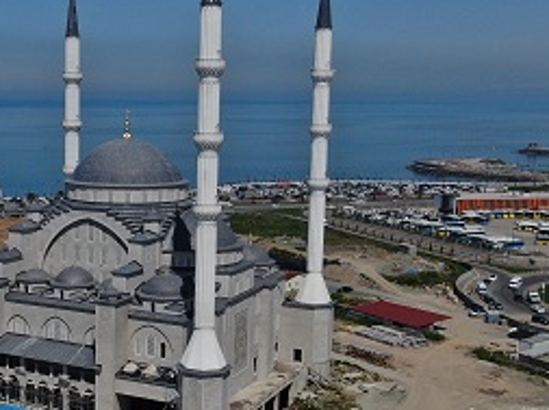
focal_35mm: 57
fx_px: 903
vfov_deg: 25.6
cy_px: 234
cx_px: 102
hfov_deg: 32.8
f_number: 2.8
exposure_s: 1/4000
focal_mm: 4.39
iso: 100
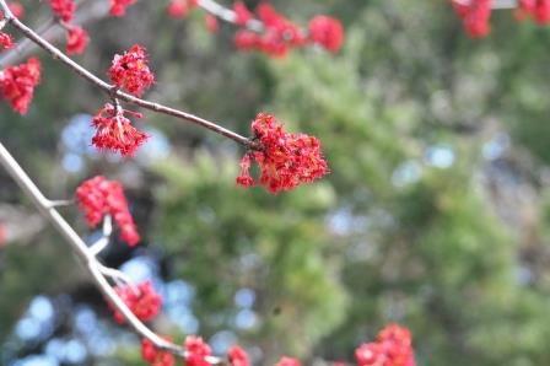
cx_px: 275
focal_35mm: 158
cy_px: 183
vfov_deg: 8.7
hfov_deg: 13.0
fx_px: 2404
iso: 400
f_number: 7.1
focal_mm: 105
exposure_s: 1/200
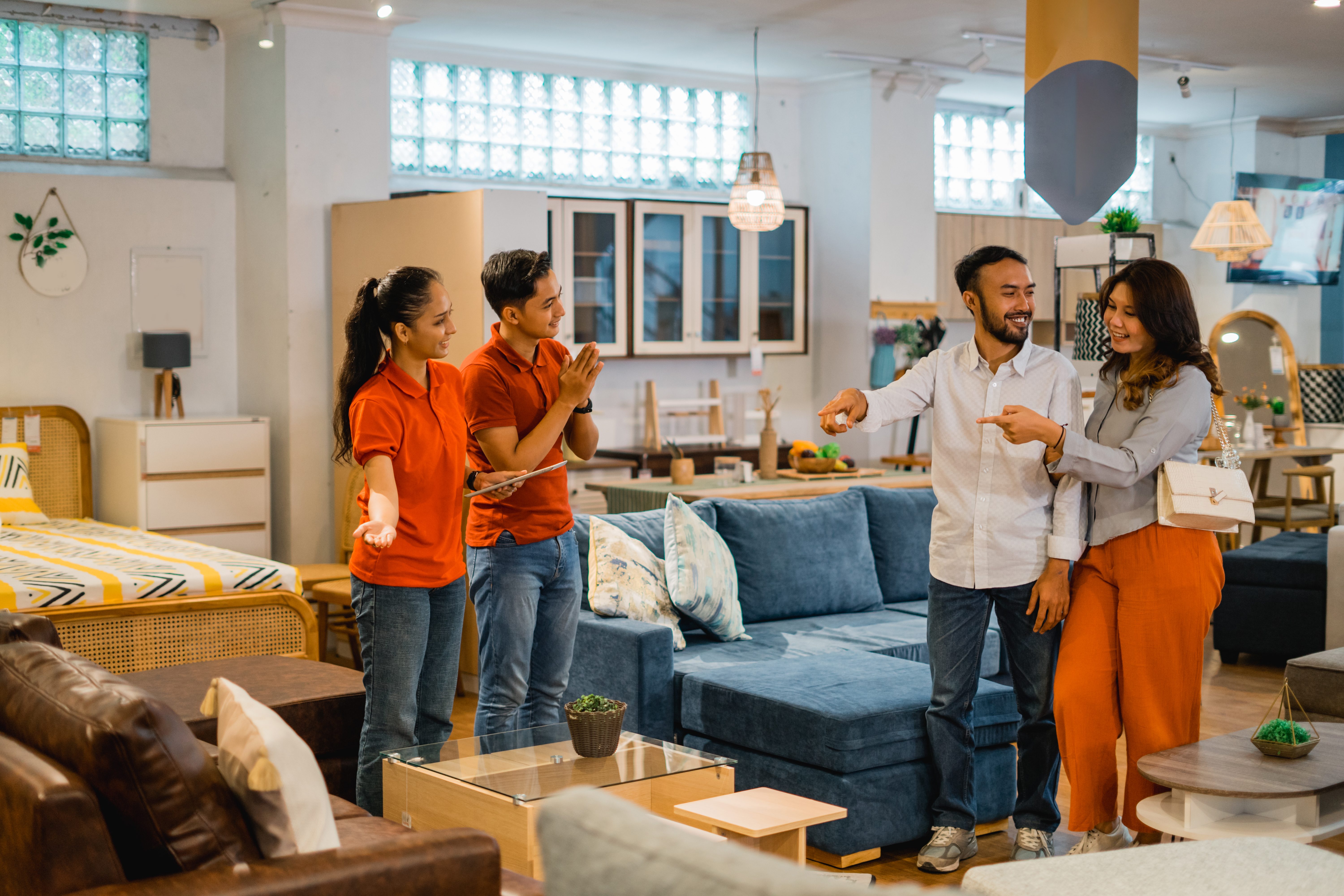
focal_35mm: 50
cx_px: 672
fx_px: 1867
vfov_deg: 27.0
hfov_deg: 39.6
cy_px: 448
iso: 640
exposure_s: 1/160
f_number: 1.8
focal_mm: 50
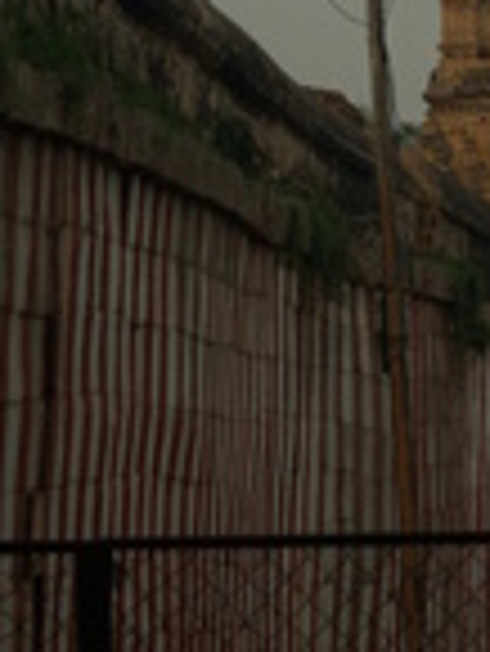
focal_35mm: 263
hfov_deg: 5.6
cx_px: 602
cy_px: -256
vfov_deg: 7.4
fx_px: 4949
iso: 100
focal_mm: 55
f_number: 5.6
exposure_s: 1/90
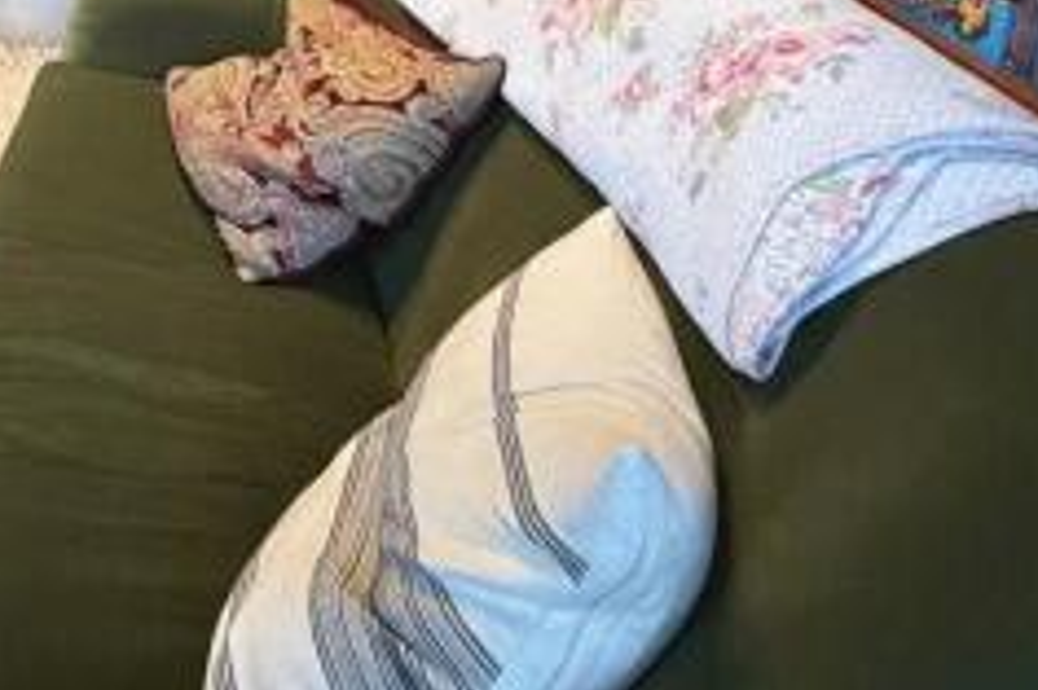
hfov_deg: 46.3
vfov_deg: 30.4
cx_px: 46
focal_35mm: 36
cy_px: -169
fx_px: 1037
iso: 800
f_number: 2.2
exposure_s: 1/50
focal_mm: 2.22
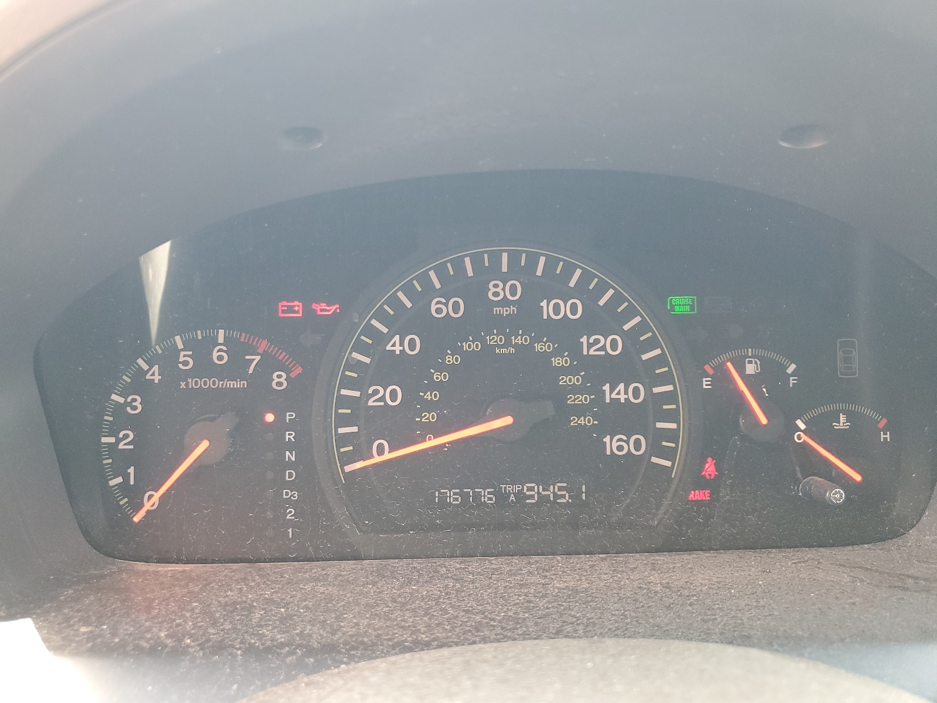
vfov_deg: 53.1
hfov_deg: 67.3
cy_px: 352
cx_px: 468
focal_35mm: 26
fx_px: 704
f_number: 1.5
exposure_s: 1/60.2
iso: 97
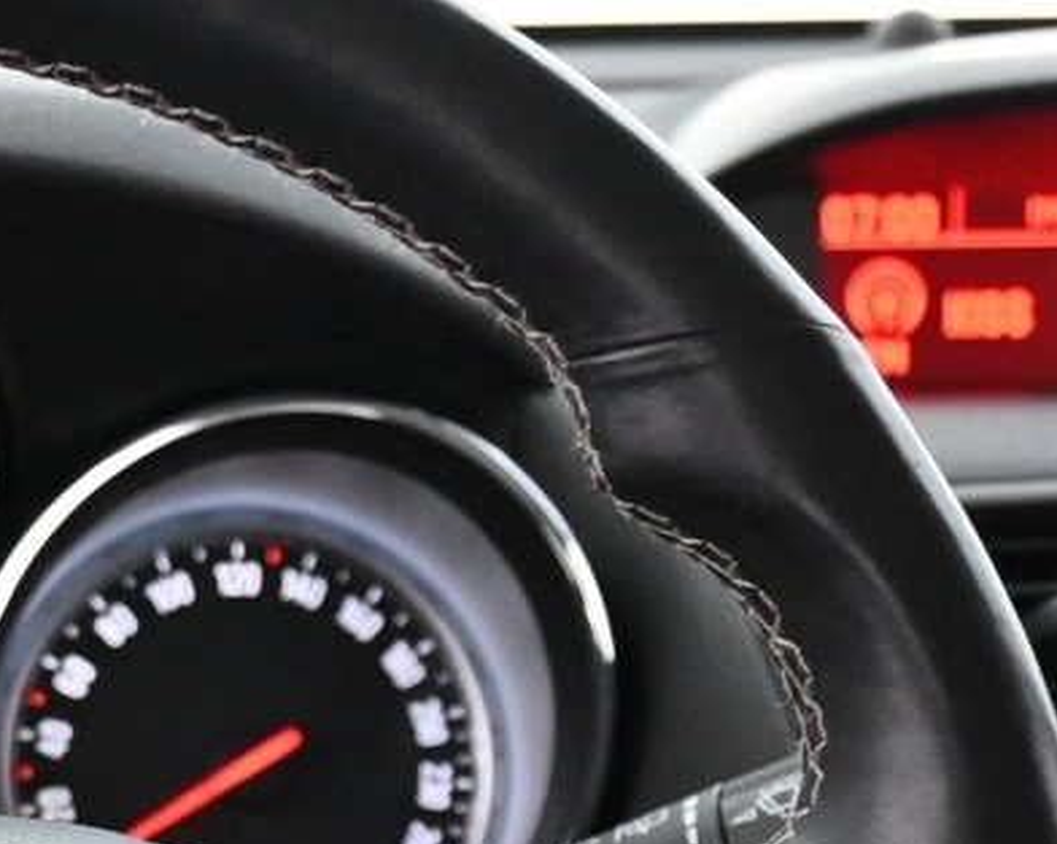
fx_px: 4187
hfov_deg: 13.9
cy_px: 1195
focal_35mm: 134
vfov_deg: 11.1
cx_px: -289
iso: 4500
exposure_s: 1/40
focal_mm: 23
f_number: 4.2
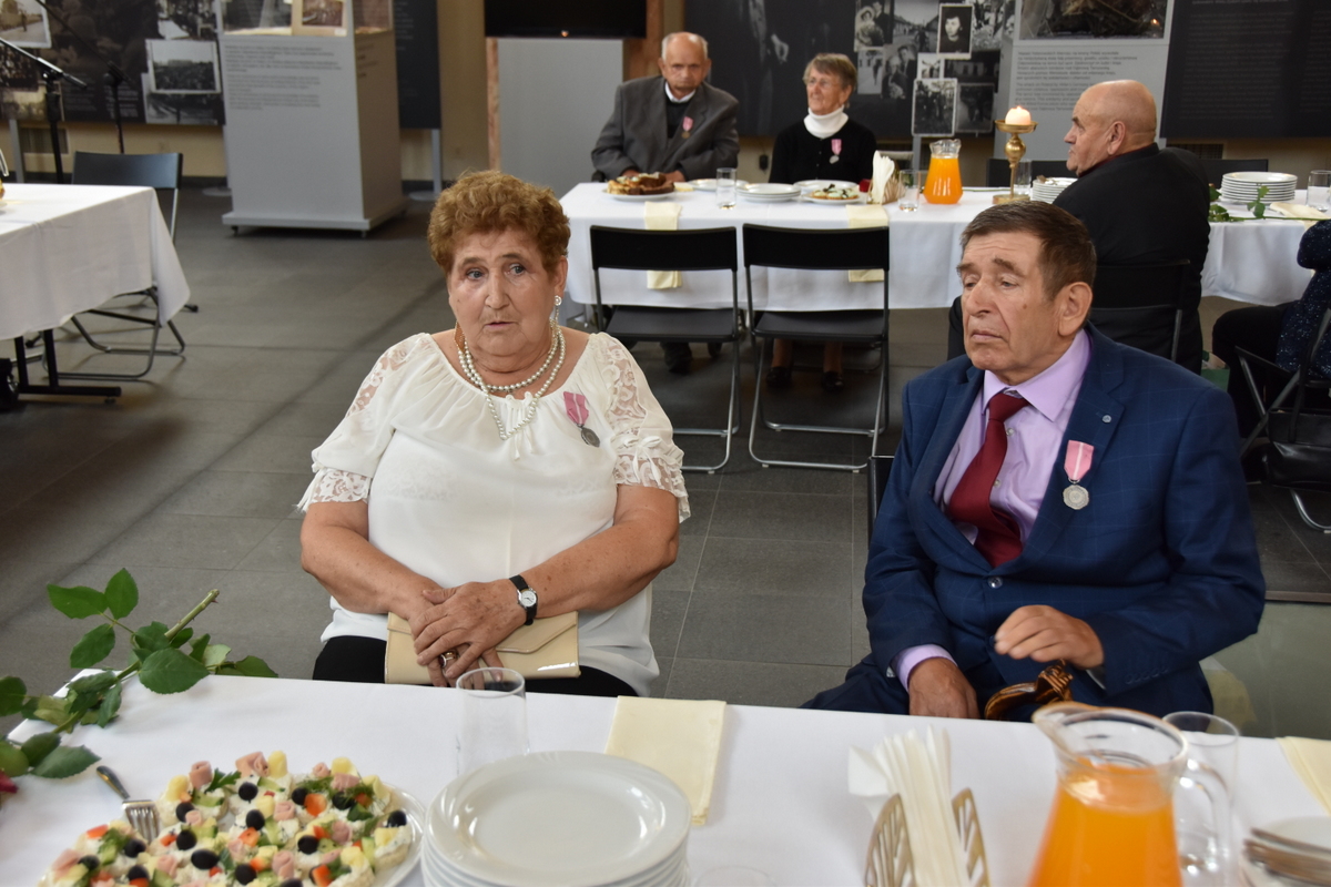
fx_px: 1553
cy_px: 444
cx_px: 666
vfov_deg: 31.9
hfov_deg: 46.4
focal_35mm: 42
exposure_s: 1/50
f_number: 4
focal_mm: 28
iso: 560
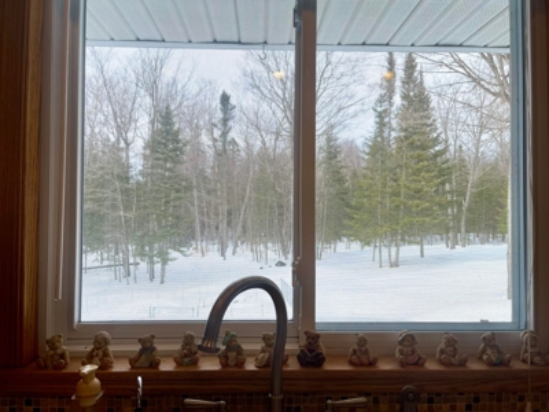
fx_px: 396
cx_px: 274
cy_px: 206
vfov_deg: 54.9
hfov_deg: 69.4
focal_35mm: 25
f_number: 1.6
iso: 32
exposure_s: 1/867
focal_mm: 5.1
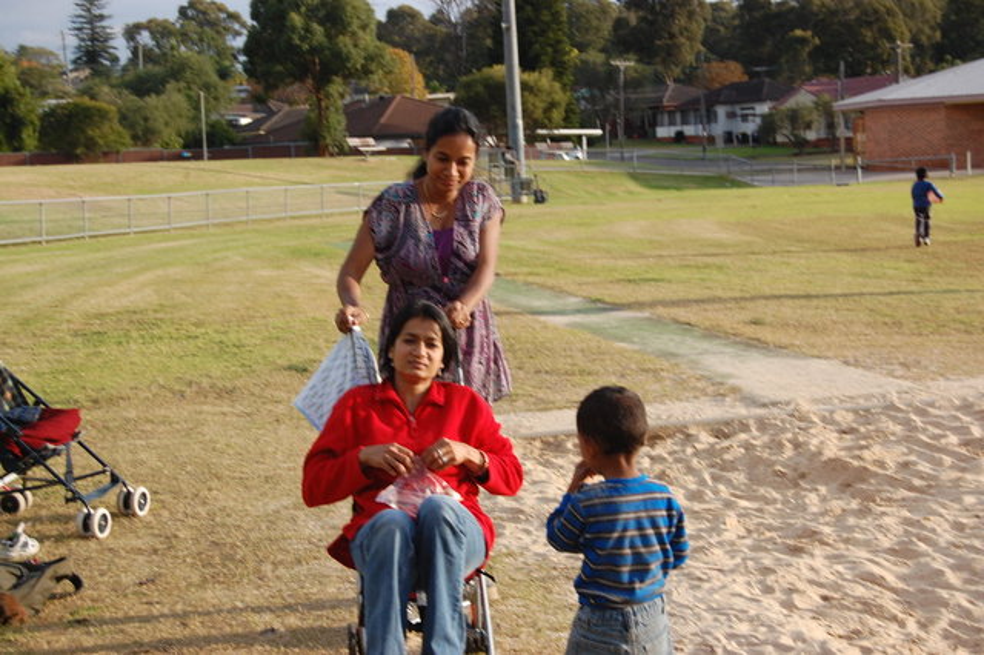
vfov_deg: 21.5
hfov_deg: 31.9
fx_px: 1721
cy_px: 328
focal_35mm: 63
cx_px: 492
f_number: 8
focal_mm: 42
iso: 200
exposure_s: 1/250
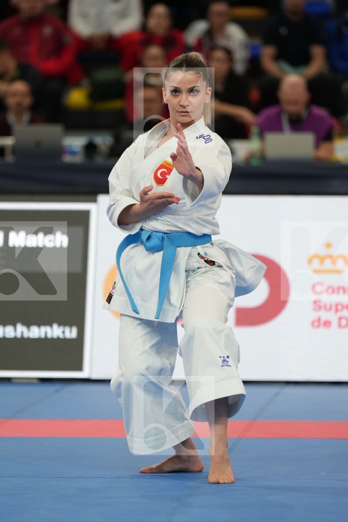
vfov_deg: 6.9
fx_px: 4350
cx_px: 174
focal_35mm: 300
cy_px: 261
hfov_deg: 4.6
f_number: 2.8
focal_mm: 200
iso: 1000
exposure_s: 1/500
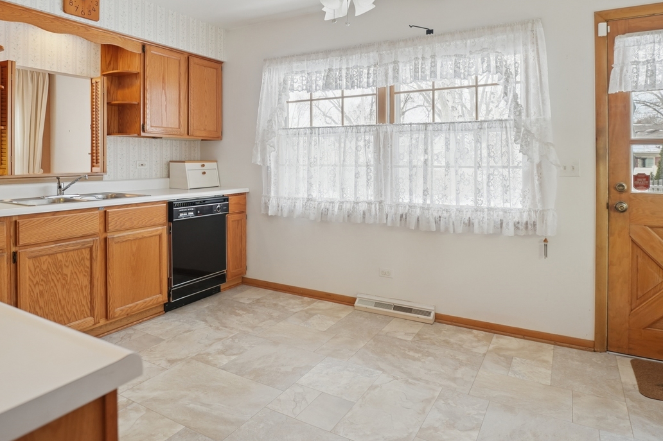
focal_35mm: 22
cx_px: 317
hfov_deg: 78.6
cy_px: 149
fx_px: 405
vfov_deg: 56.0
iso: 400
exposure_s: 1/50
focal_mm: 14
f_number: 3.5
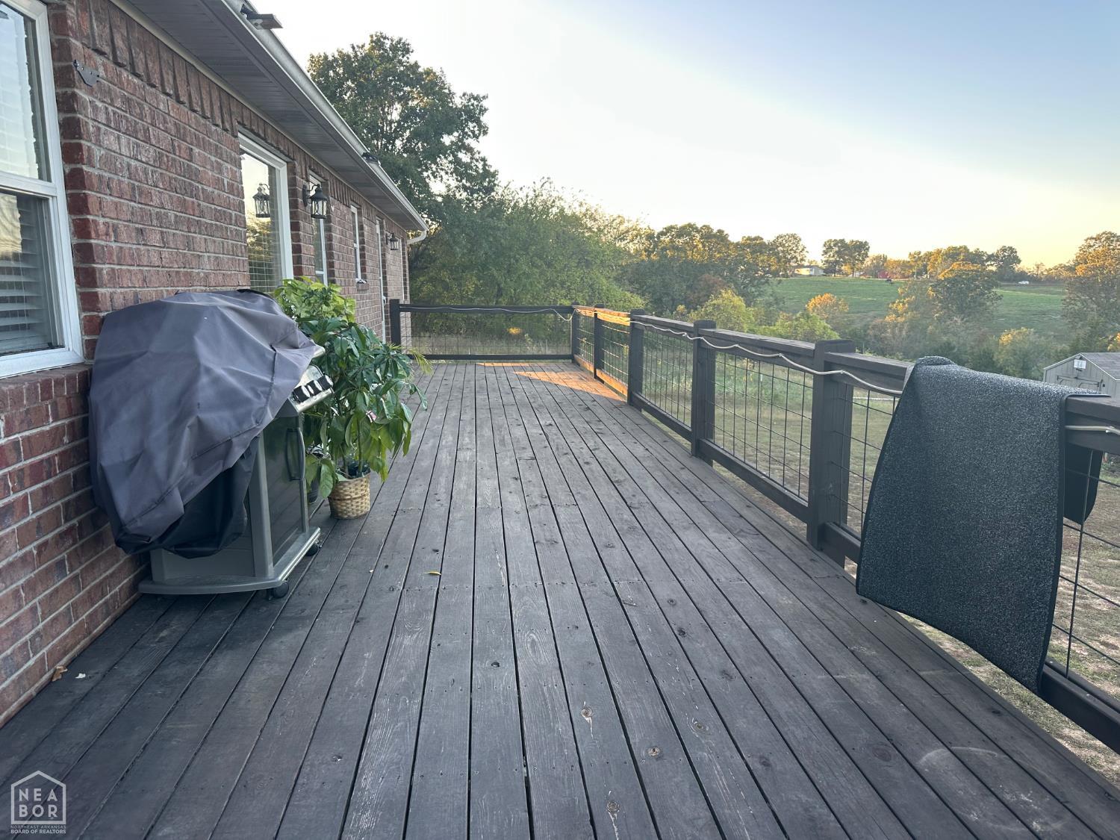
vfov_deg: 56.8
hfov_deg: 71.6
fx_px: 777
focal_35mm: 24
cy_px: 420
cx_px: 560
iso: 64
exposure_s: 1/223
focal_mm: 6.86
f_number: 1.78
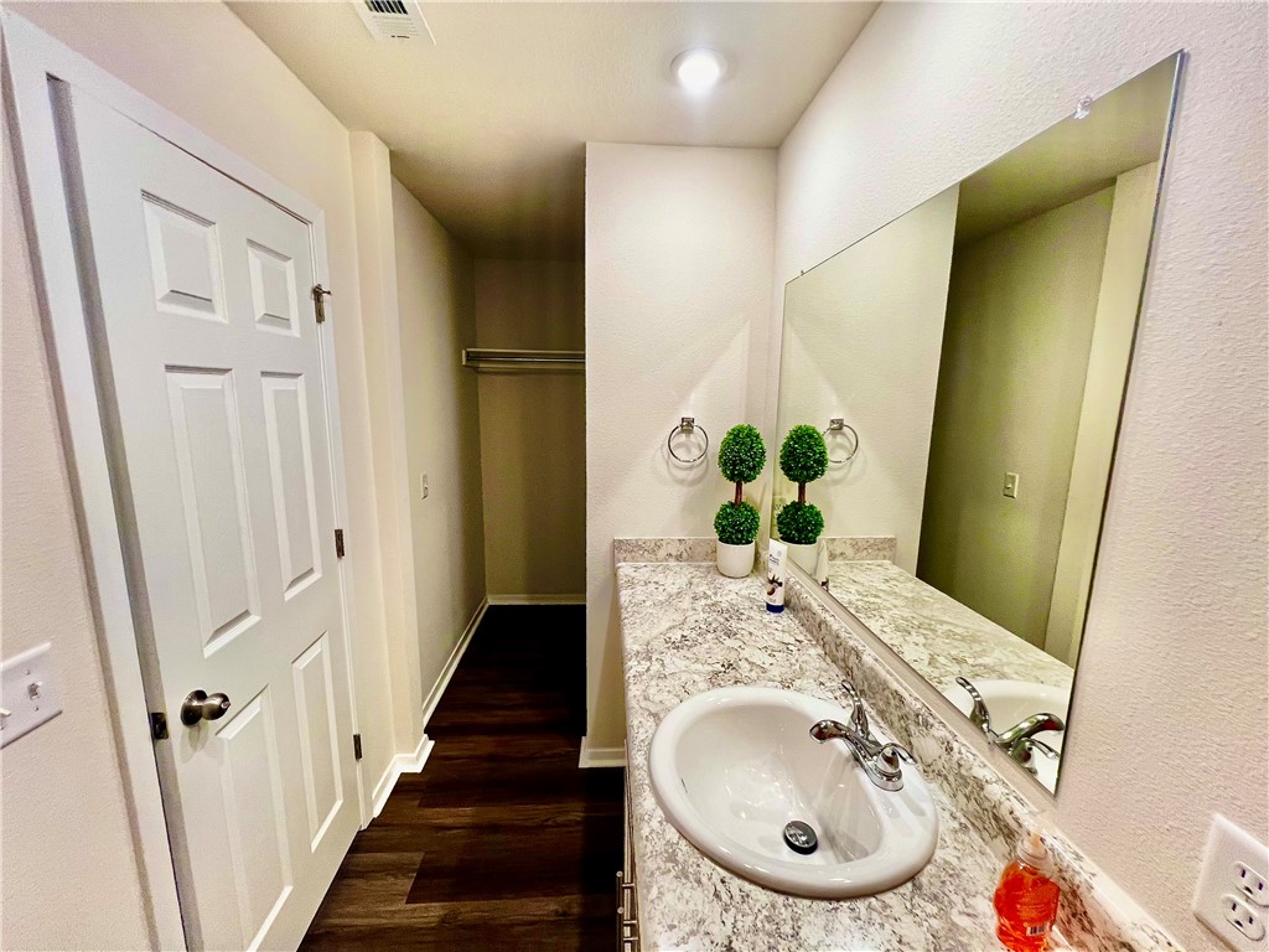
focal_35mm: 13
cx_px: 634
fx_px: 477
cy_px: 476
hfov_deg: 106.2
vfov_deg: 89.9
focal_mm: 1.57
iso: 200
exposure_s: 1/120
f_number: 1.8
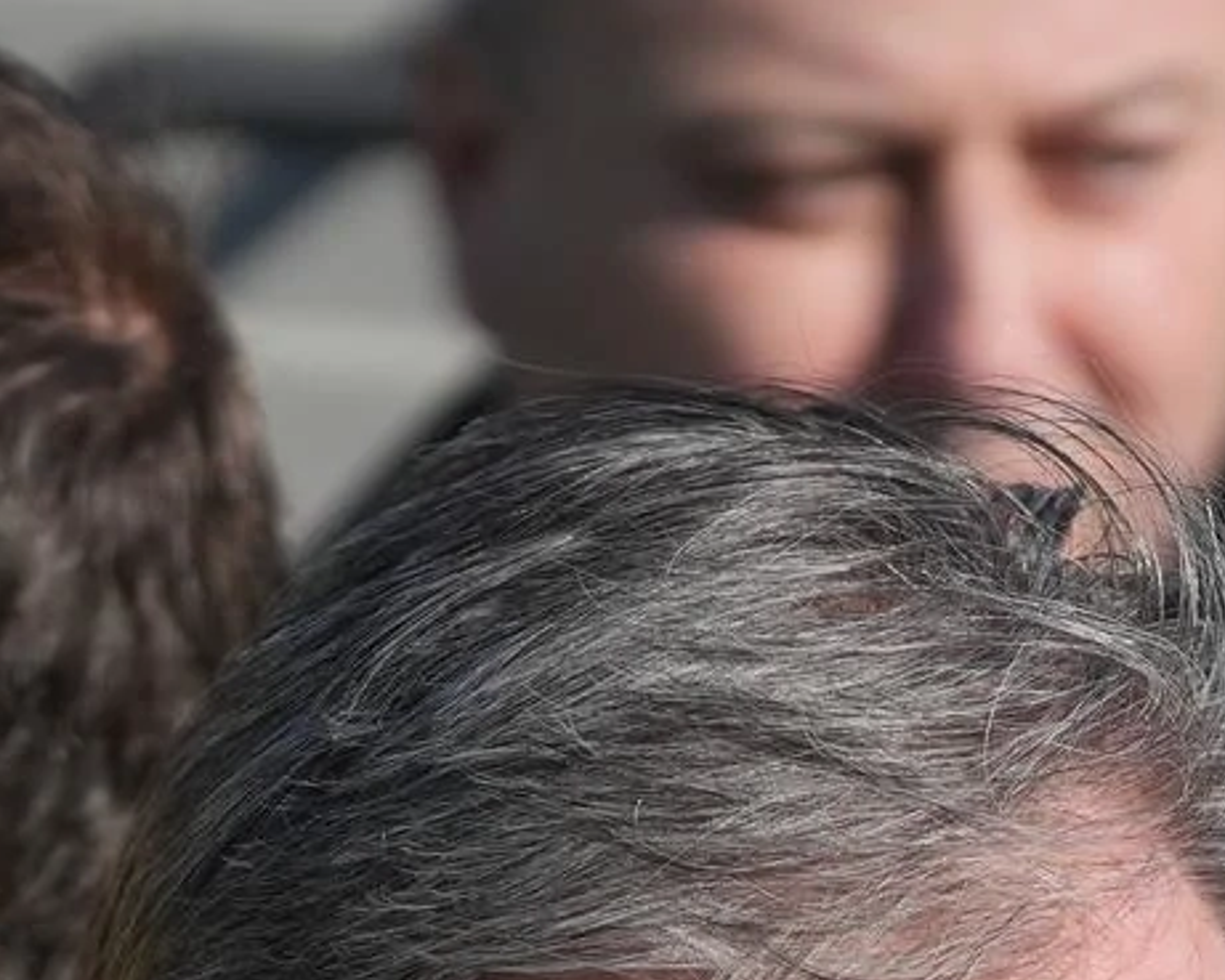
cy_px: 1406
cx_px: 776
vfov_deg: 3.0
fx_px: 18530
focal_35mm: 511
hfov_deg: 3.8
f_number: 4
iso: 640
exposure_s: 1/8000
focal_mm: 105
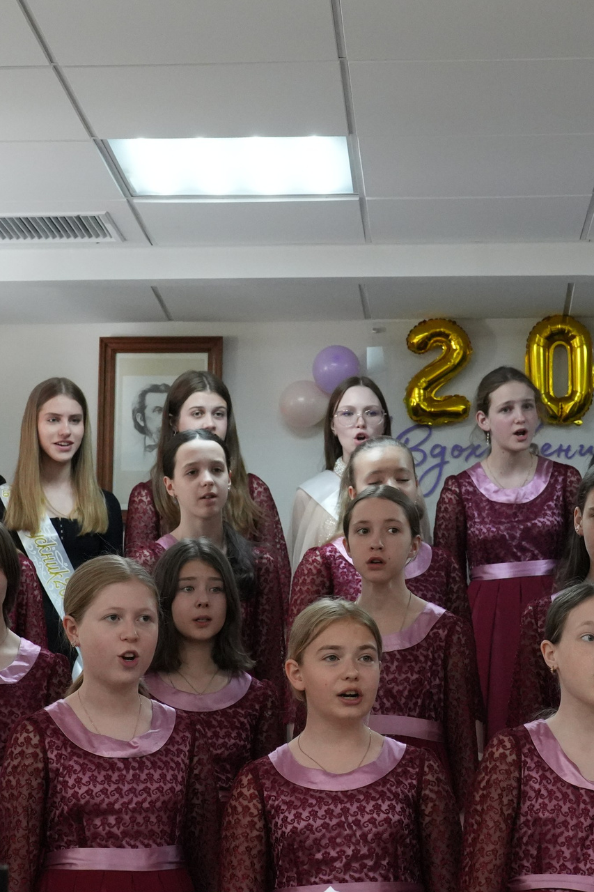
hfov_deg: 13.7
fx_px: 2475
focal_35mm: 100
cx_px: 413
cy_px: 439
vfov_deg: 20.4
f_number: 6.3
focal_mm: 50
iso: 6400
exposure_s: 1/320
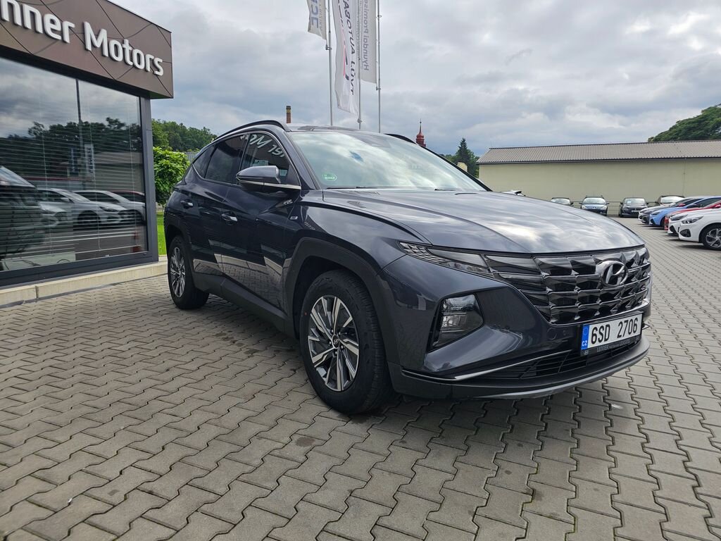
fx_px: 479
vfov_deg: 58.9
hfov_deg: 73.9
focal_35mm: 23
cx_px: 360
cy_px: 270
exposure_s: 1/655
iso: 10
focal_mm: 6.3
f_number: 1.7
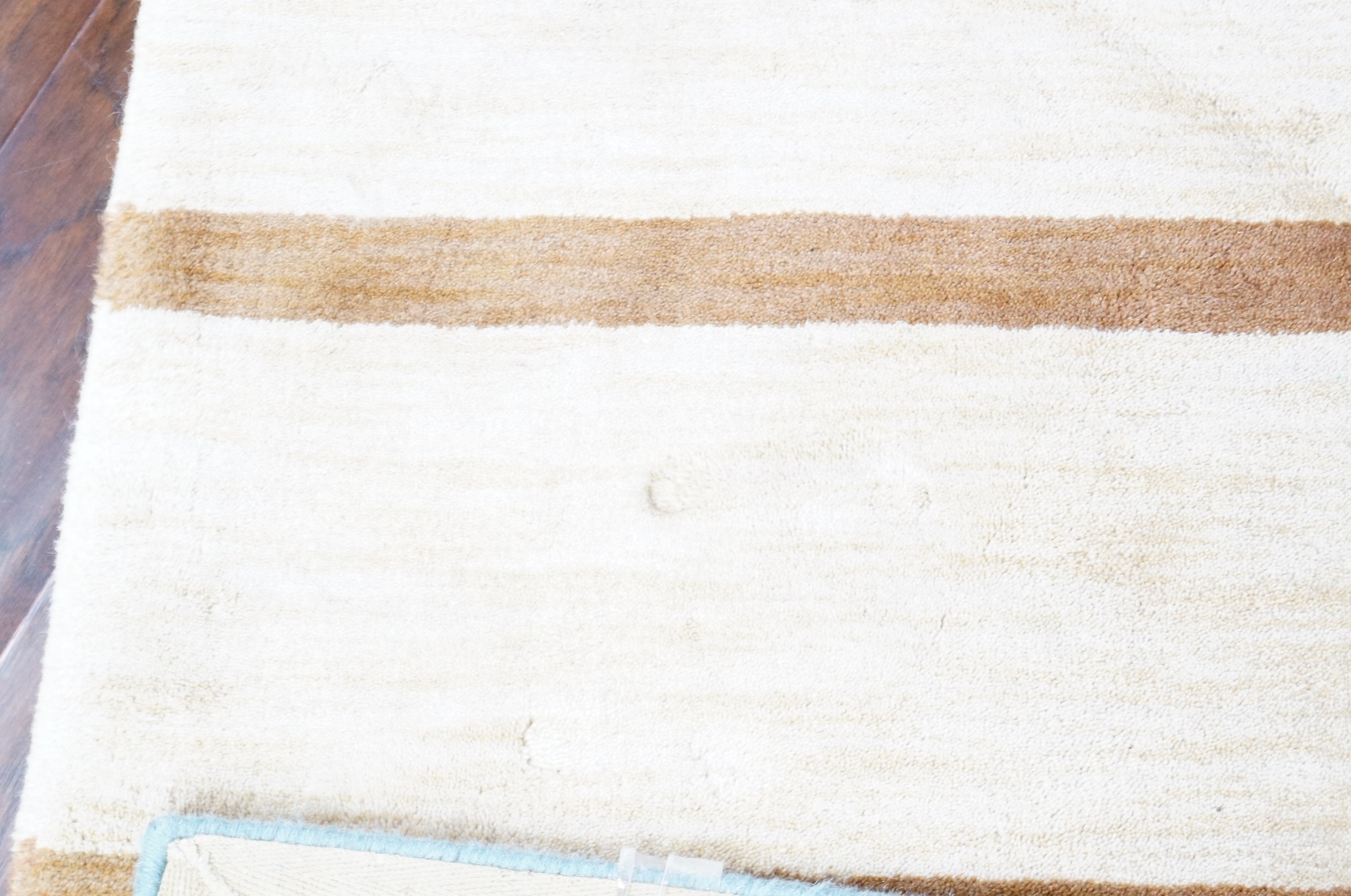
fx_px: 3091
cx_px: 676
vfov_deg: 16.5
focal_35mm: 82
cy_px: 448
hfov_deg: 24.7
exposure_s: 1/50
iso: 3200
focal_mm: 55
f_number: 5.6
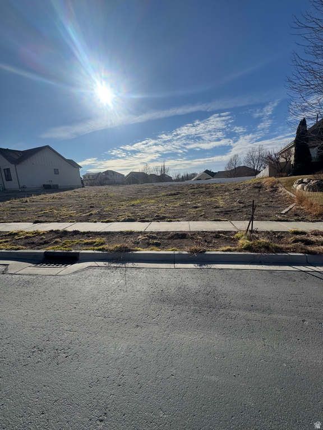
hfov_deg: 85.7
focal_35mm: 14
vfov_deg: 102.1
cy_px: 215
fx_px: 174
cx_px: 162
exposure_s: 1/4132
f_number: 2.2
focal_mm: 2.22
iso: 40
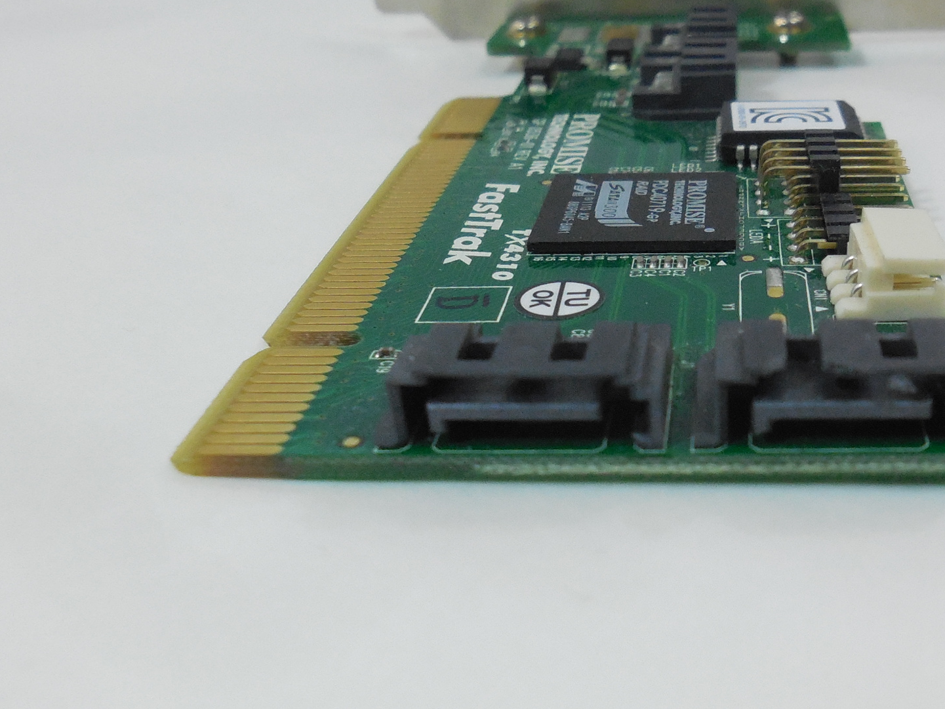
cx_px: 679
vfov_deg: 35.1
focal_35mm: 41
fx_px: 1119
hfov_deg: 44.6
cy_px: 413
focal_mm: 4.6
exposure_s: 1/250
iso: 560
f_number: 3.5
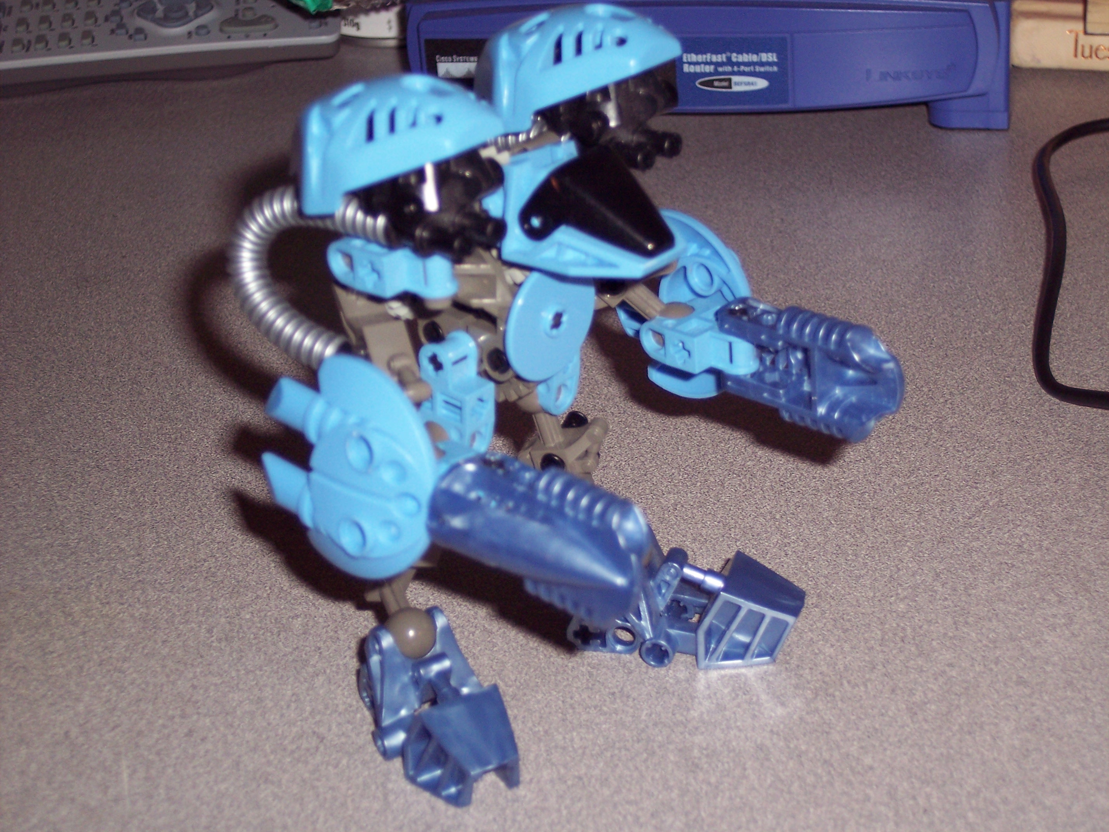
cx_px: 554
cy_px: 416
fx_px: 2499
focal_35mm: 78
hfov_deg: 25.0
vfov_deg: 18.9
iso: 140
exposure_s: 1/90
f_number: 4
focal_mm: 16
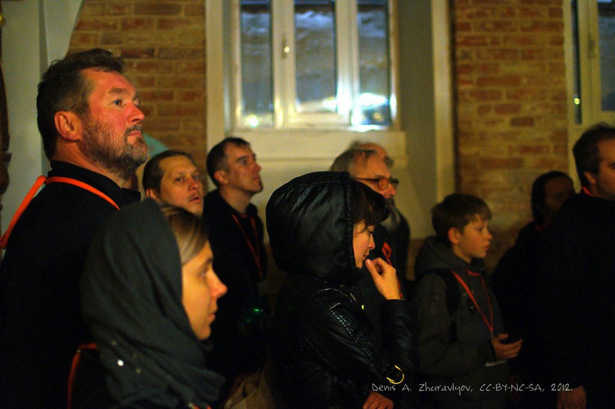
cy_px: 204
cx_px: 308
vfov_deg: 25.7
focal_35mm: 52
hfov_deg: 37.9
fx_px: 896
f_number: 2
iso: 800
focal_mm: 35
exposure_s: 1/25
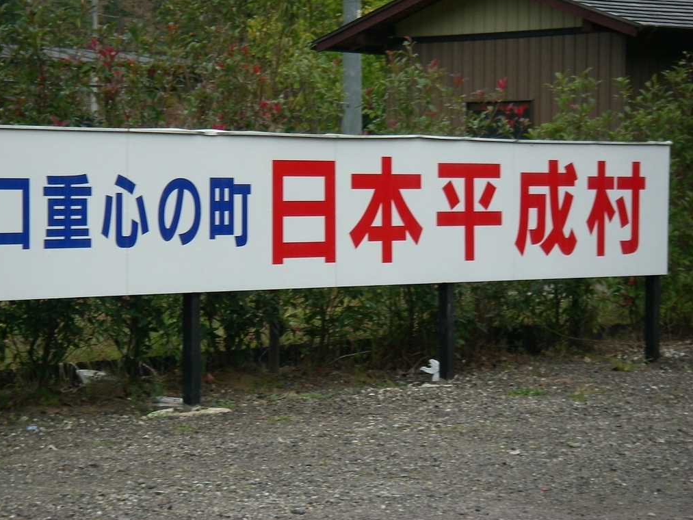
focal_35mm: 135
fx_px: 2703
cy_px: 220
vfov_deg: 11.0
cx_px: 283
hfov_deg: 14.6
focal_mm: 18.9
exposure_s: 1/100
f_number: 4
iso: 100
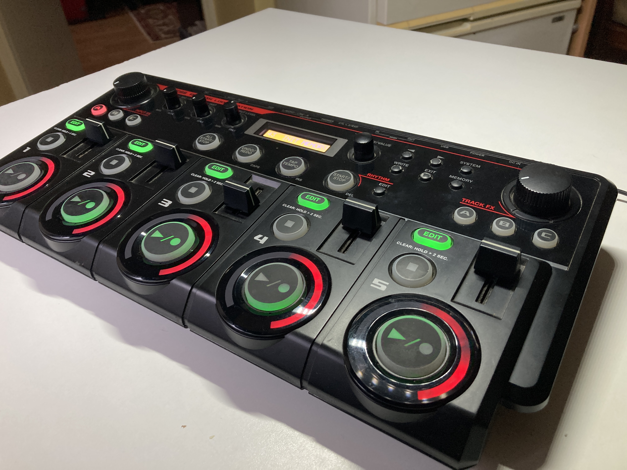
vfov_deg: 49.7
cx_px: 314
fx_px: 507
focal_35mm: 28
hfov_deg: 63.4
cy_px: 235
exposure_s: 1/59
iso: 160
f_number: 1.8
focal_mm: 3.99
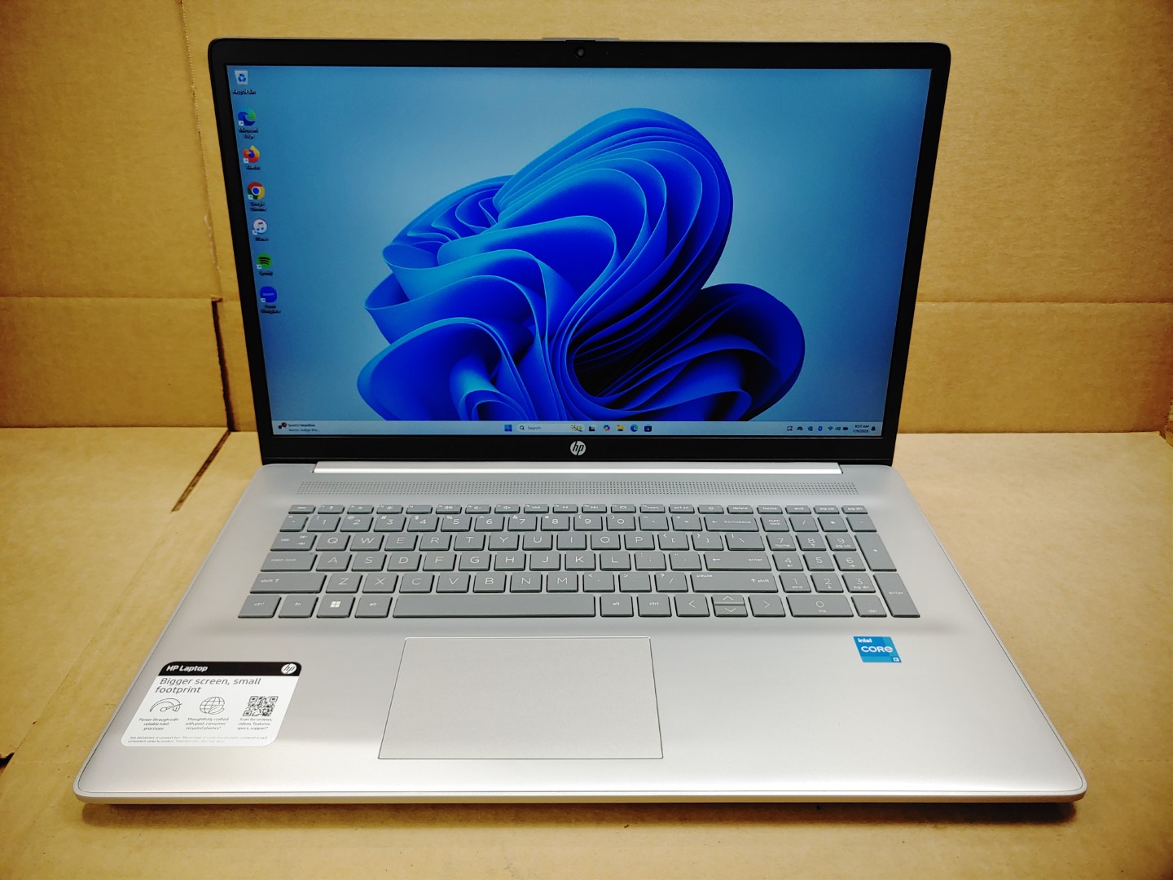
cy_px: 440
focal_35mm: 26
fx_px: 881
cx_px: 586
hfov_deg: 67.3
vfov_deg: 53.1
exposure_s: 1/134
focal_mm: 4.36
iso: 50
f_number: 1.8
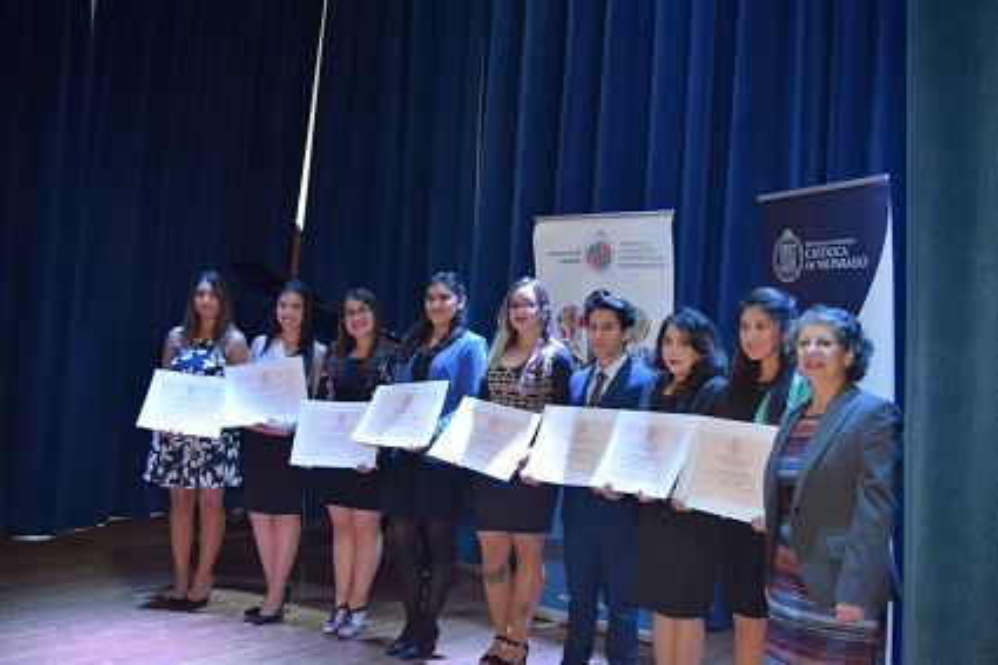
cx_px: 499
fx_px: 998
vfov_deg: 36.8
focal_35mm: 36
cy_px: 332
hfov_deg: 53.2
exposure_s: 1/80
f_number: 4.5
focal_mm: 24
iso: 800
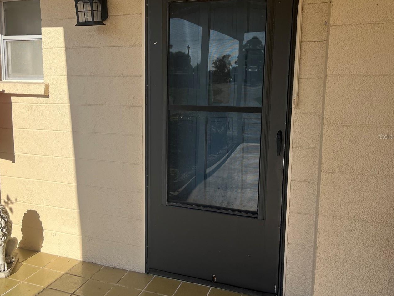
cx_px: 158
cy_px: 136
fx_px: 375
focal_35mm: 33
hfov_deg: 55.0
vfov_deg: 42.9
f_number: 1.6
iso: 50
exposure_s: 1/2309
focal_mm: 5.1
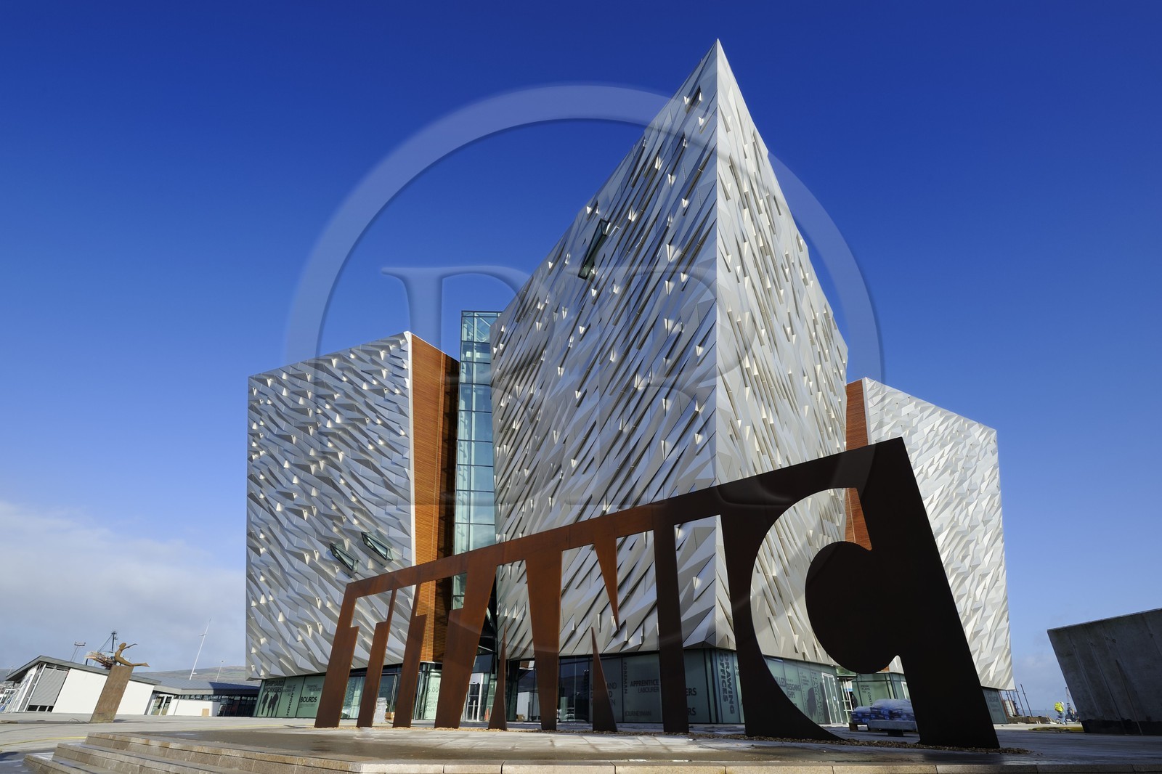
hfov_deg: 96.7
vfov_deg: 73.7
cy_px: 387
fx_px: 516
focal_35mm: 16
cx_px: 581
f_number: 11
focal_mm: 16
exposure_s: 1/250
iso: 200
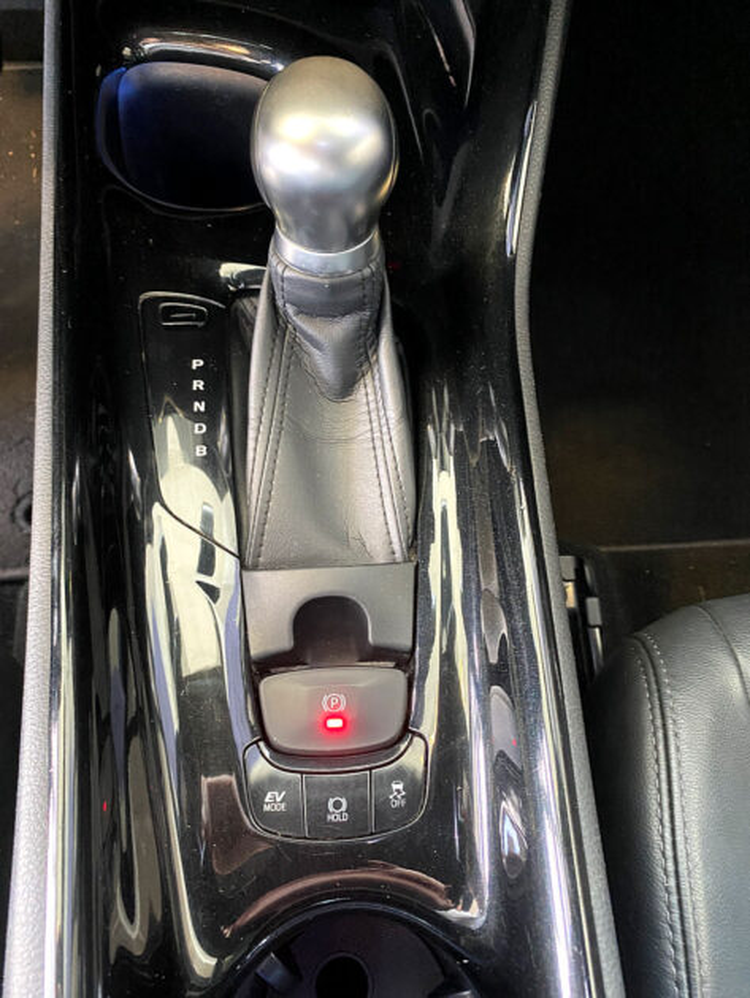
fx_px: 751
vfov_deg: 67.3
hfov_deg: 53.1
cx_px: 375
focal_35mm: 26
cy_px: 499
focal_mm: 4.25
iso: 500
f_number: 1.8
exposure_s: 1/25
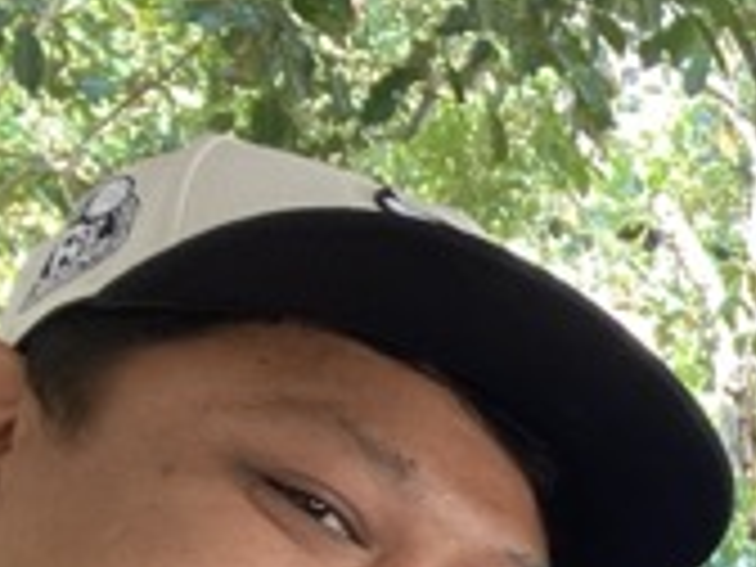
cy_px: 909
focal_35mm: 82
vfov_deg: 16.1
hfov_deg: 19.7
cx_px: 1224
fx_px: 1791
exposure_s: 1/60
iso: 100
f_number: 2.2
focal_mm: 2.71
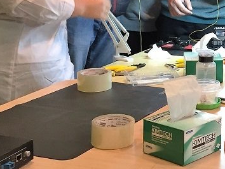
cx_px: 289
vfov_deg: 17.3
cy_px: 21
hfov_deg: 21.2
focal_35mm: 84
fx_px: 546
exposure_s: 1/33
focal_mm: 4.15
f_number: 2.2
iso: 125
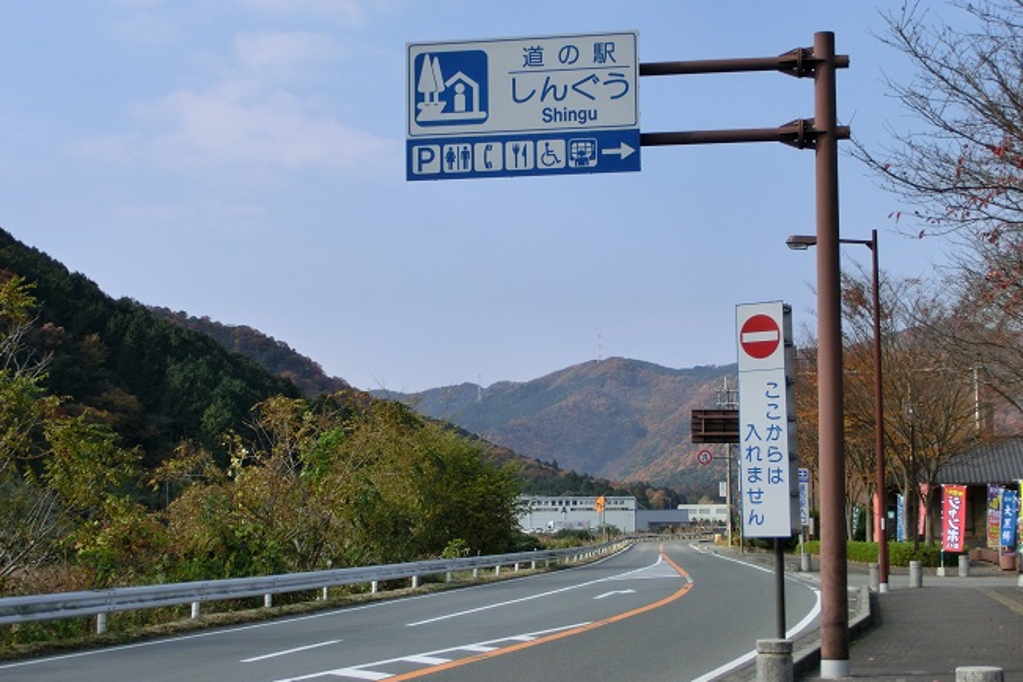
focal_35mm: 72
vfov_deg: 18.9
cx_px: 512
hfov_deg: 28.1
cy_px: 343
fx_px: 2046
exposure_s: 1/1000
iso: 100
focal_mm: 12.29
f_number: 4.8
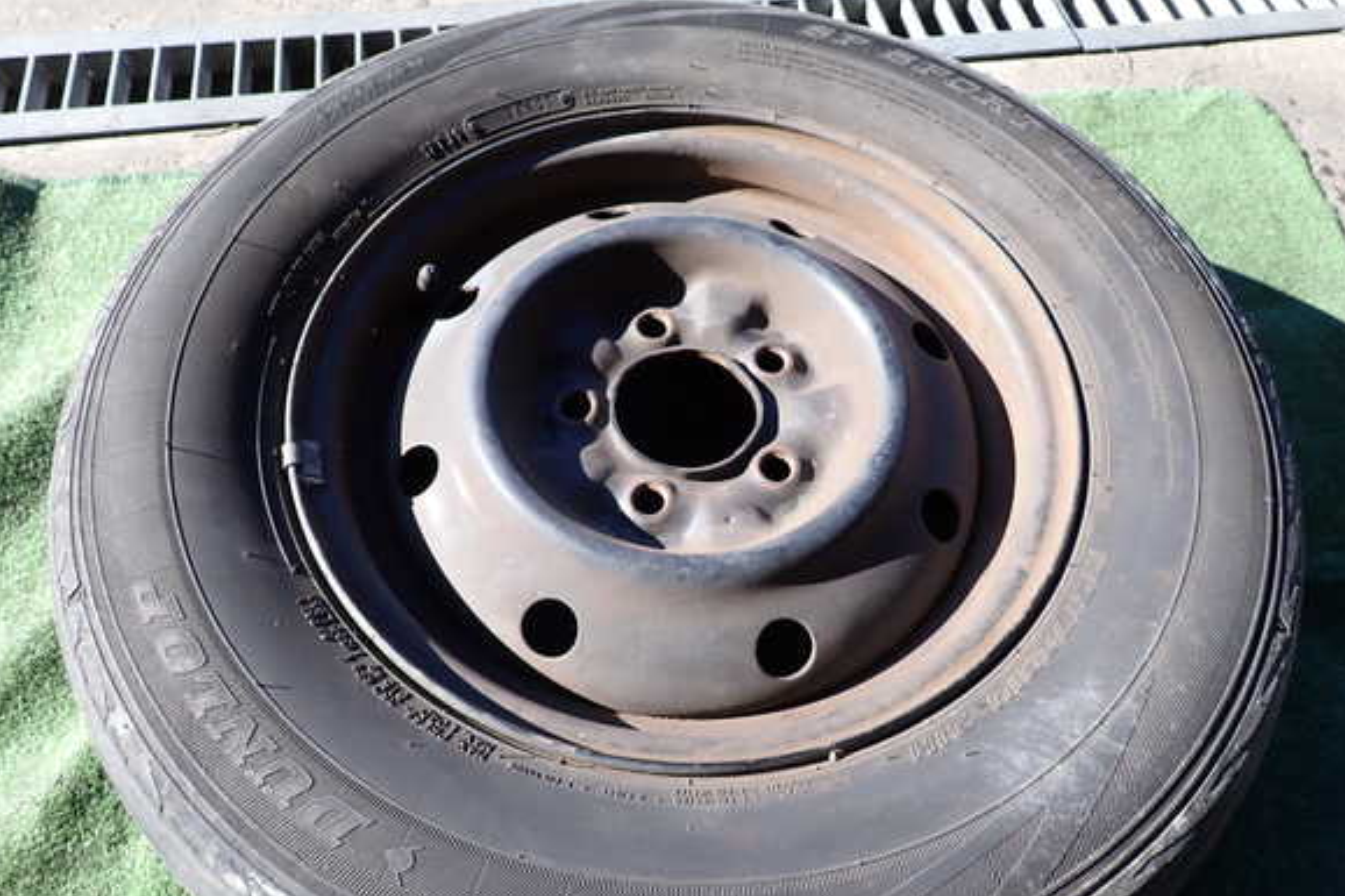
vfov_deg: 47.9
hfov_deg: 67.4
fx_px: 1008
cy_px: 461
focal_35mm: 27
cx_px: 677
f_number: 2.8
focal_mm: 4.5
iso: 100
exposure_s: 1/320
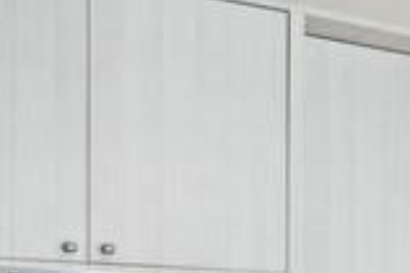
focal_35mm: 96
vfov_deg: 13.5
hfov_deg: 13.6
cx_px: 1039
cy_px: 403
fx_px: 1087
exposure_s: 1/13
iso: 200
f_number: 9
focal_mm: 16.8
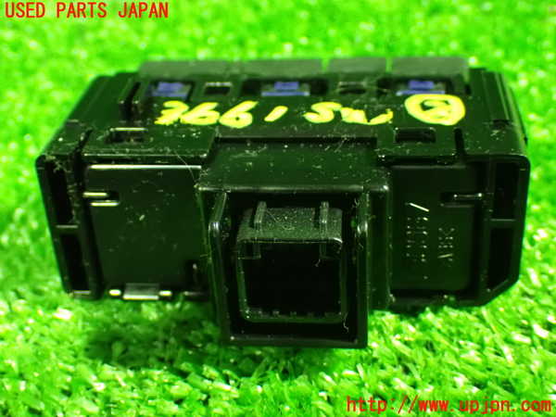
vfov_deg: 27.0
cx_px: 278
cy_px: 208
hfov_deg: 35.5
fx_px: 867
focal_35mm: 54
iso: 1600
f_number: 3.3
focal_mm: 9.65
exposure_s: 1/10
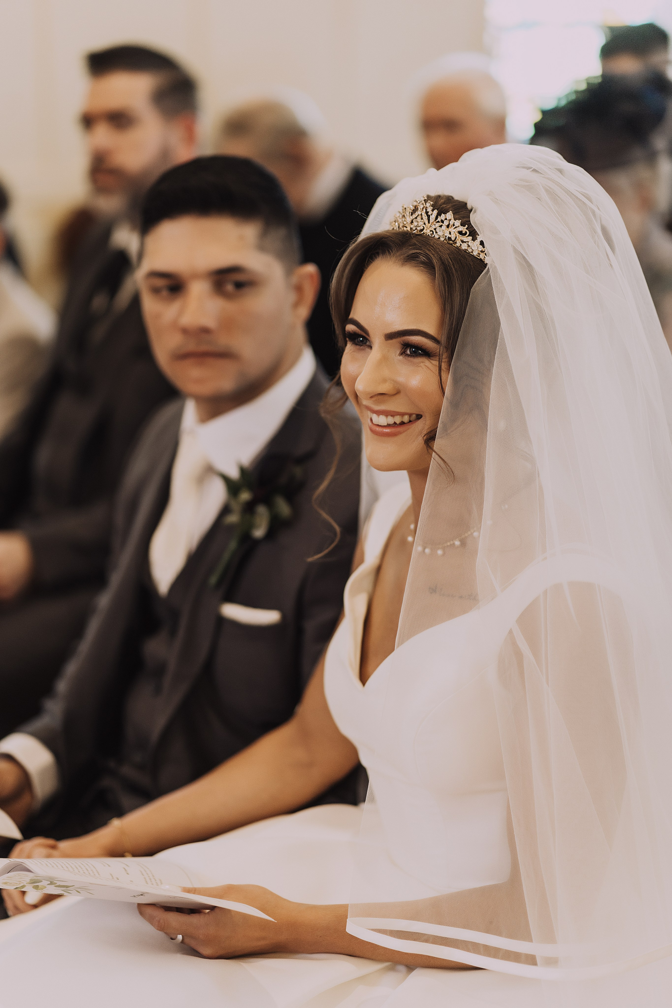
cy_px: 504
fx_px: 2380
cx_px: 336
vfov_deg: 23.9
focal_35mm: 85
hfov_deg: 16.1
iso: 1250
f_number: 2
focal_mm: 85
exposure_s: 1/400
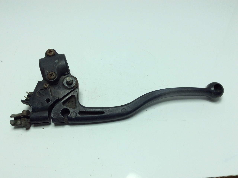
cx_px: 119
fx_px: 220
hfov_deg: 56.9
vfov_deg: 44.1
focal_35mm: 32
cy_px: 89
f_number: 2.4
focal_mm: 3.3
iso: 32
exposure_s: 1/596
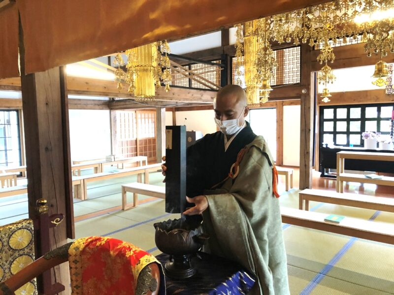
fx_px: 319
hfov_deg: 63.4
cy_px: 148
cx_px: 197
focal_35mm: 28
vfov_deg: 49.7
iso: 50
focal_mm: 3.99
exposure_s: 1/15
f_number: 1.8
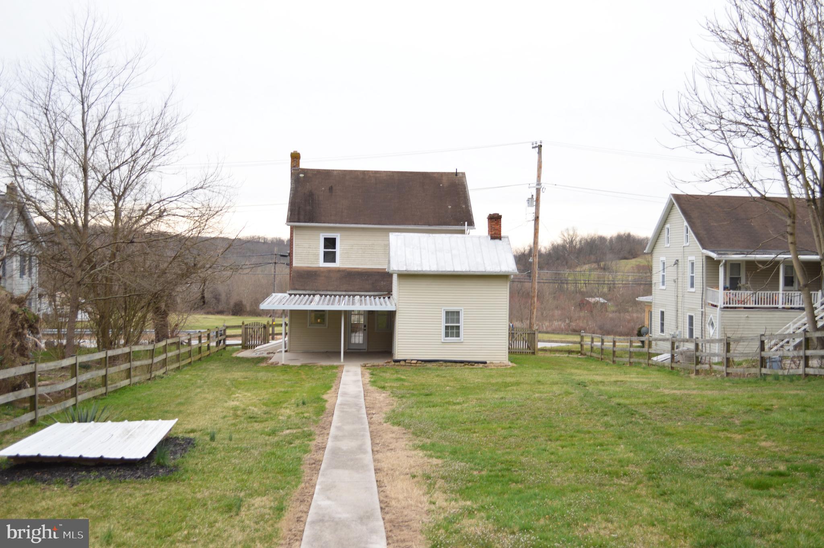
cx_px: 412
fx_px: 823
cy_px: 274
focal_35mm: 36
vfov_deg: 36.8
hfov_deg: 53.2
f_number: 4
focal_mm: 24
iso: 100
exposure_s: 1/125
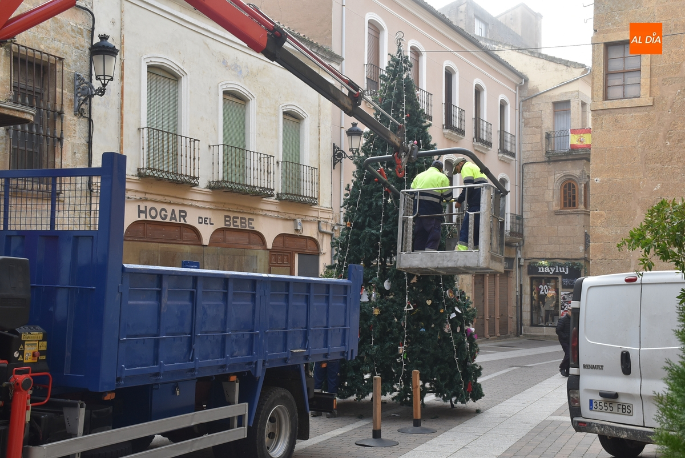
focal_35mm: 40
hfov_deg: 47.9
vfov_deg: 33.1
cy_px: 229
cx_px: 342
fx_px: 771
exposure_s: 1/200
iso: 400
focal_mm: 27
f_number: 7.1
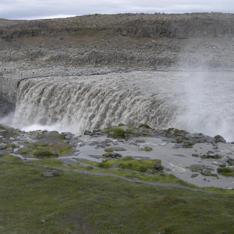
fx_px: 321
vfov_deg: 40.0
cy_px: 118
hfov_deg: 40.0
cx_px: 126
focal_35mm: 42
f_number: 4.3
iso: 100
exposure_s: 1/163
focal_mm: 7.5
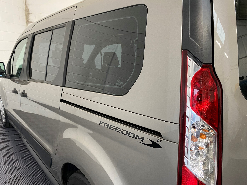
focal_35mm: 26
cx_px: 124
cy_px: 92
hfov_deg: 67.3
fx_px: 186
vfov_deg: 53.1
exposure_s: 1/50
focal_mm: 4.25
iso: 250
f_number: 1.8
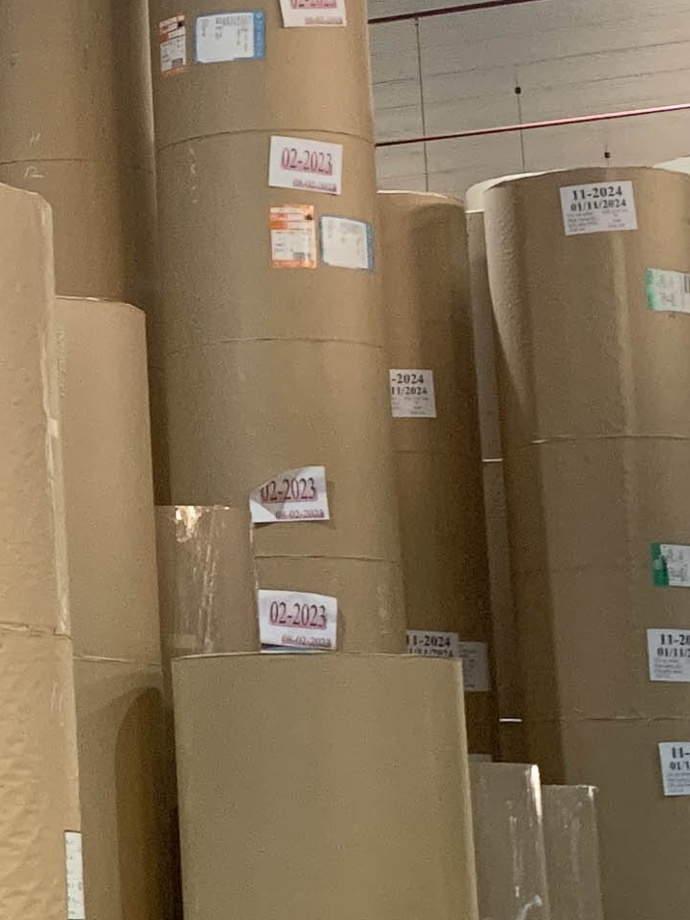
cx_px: -542
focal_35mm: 110
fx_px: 2923
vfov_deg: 17.6
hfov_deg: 12.3
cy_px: 89
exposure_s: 1/60
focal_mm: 4.25
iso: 250
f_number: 1.8
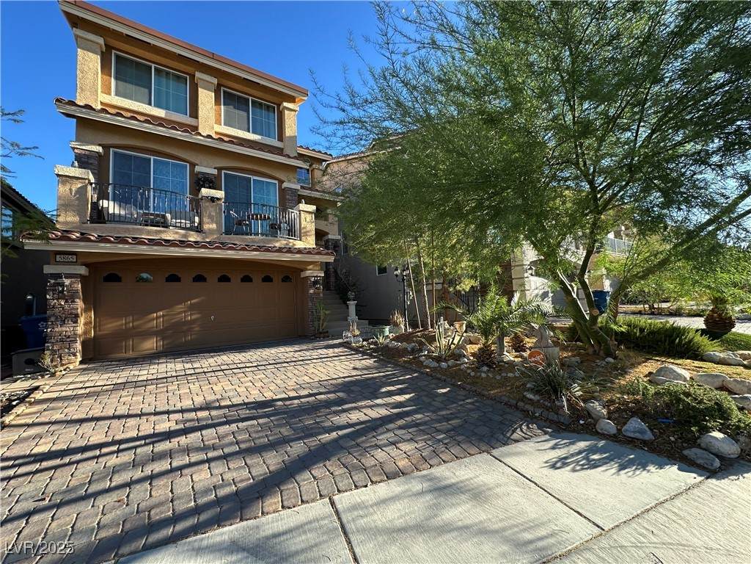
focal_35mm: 14
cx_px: 376
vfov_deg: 85.7
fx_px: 304
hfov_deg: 102.1
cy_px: 282
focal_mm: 2.22
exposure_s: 1/262
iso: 40
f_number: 2.2
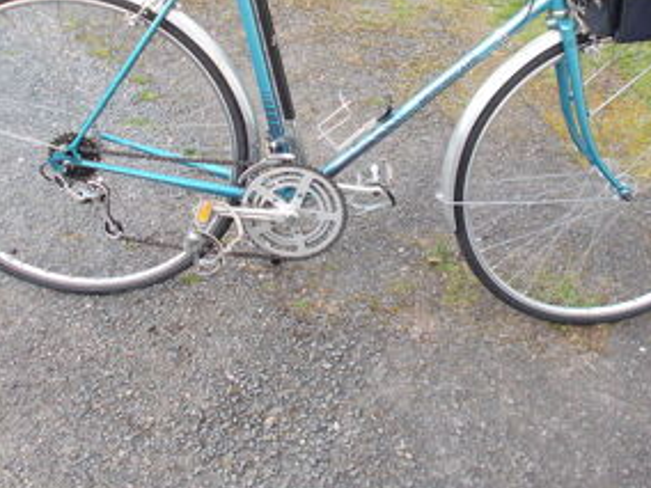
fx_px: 827
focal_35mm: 44
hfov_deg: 42.9
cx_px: 362
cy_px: 96
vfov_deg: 32.0
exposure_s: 1/40
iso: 80
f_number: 3.2
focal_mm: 4.6
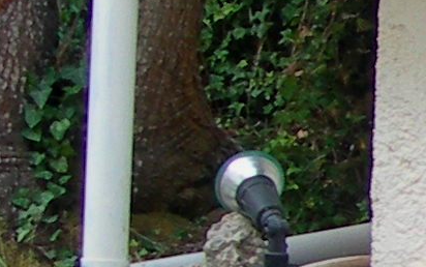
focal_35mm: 300
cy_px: 217
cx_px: 1518
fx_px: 3485
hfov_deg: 6.1
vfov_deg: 4.4
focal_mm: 7.8
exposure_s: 1/38.3
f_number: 2.8
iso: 50
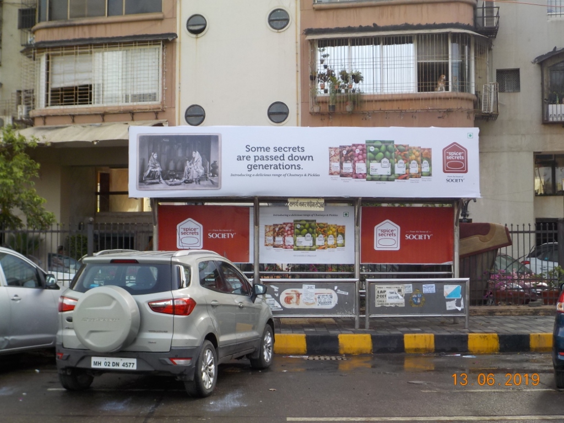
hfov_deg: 40.4
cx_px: 282
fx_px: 766
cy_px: 212
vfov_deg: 30.9
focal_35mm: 47
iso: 125
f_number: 4.2
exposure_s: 1/200
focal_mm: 6.4
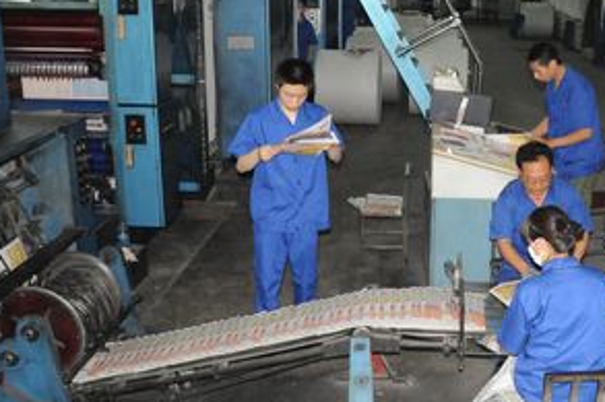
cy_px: 167
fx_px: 773
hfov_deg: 41.5
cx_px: 456
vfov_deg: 29.2
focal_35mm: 46
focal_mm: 18
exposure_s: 1/60
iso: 3200
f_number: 7.1
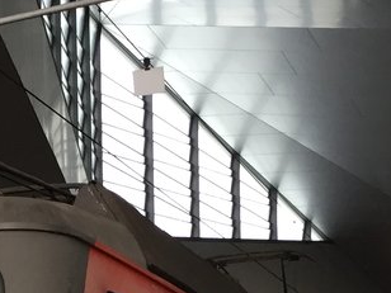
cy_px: 509
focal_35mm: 113
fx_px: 1276
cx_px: 65
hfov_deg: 17.2
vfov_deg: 12.1
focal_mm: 4.15
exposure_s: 1/33
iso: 50
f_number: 2.2
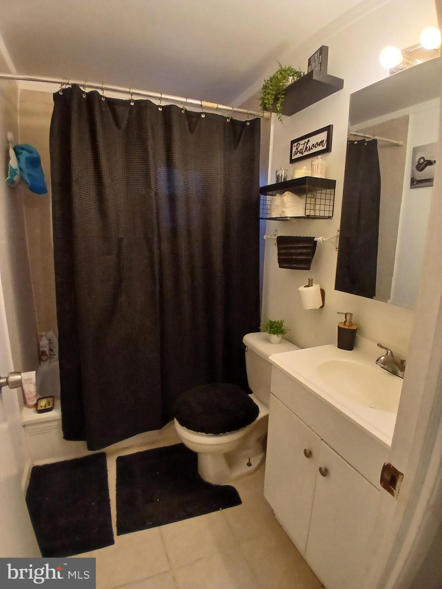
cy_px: 294
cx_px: 221
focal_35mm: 17
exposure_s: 1/30
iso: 250
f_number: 2.2
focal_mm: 1.4
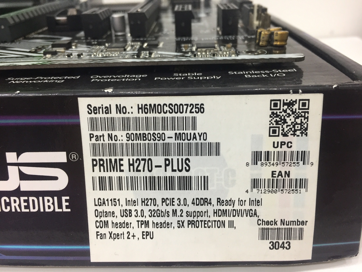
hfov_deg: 61.7
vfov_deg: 48.2
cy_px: 136
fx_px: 303
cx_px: 181
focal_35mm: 29
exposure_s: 1/33
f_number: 2.2
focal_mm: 4.15
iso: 125
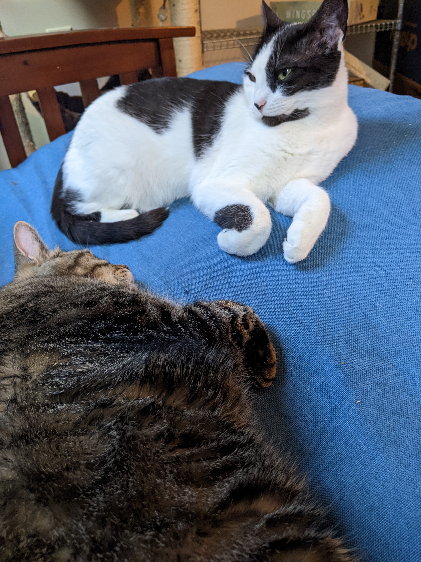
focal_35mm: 27
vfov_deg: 65.3
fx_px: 438
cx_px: 210
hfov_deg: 51.4
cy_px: 281
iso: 255
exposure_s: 1/24
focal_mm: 4.44
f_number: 1.8
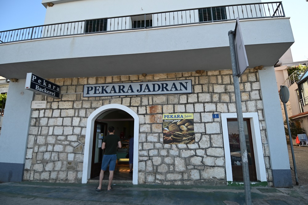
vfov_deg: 39.9
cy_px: 102
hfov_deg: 57.2
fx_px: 282
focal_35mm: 33
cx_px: 154
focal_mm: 22
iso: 100
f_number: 4.5
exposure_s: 1/320
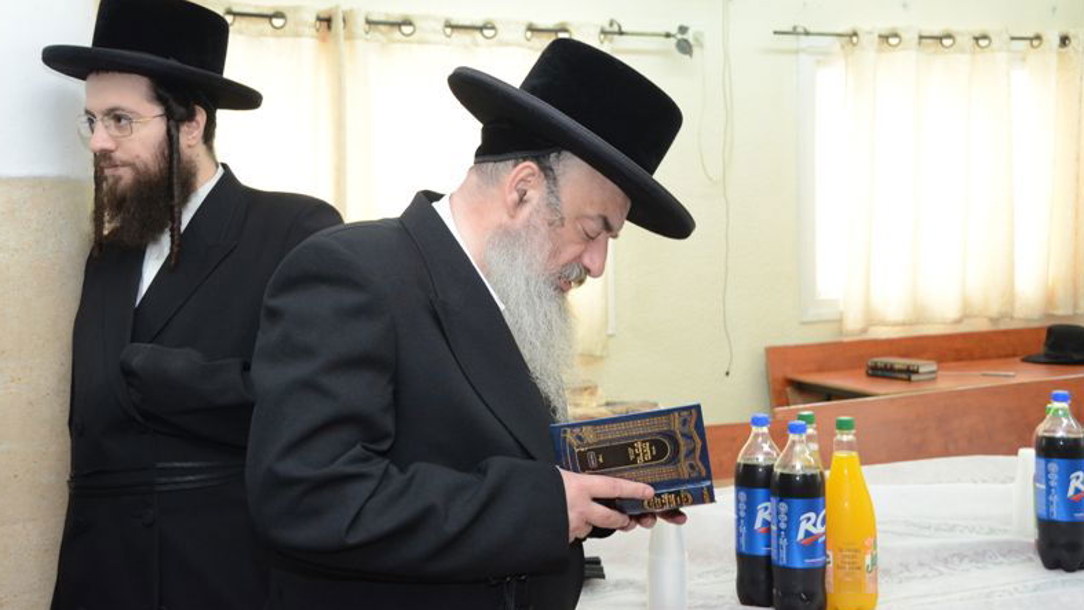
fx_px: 1466
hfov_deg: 40.6
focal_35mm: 51
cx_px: 539
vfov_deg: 23.5
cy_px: 275
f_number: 5.6
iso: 1250
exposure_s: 1/60
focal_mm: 32
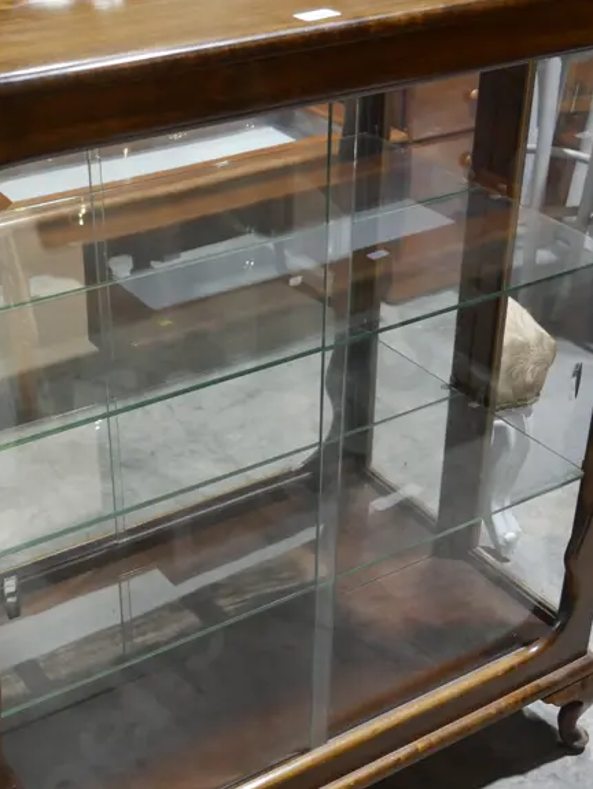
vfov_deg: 33.5
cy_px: 521
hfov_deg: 25.7
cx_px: 277
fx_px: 1300
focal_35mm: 57
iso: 500
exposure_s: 1/60
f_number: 3.6
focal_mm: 16
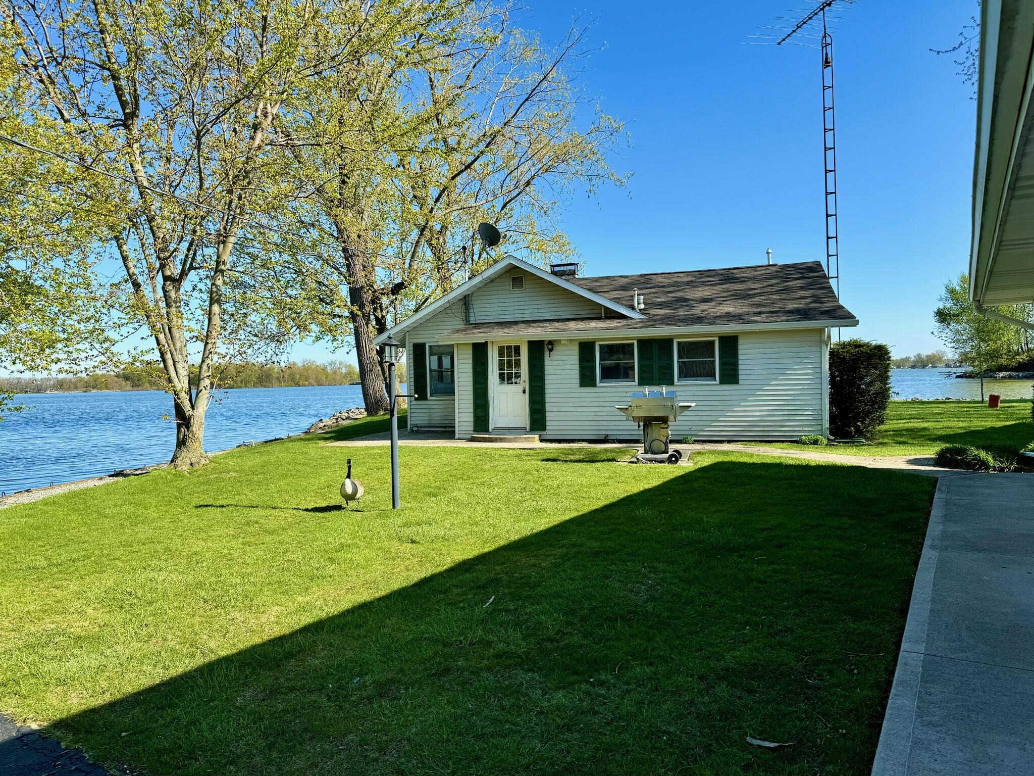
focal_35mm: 24
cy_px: 388
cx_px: 517
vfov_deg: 56.8
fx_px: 717
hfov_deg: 71.6
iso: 80
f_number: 1.78
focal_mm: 6.76
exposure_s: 1/2833
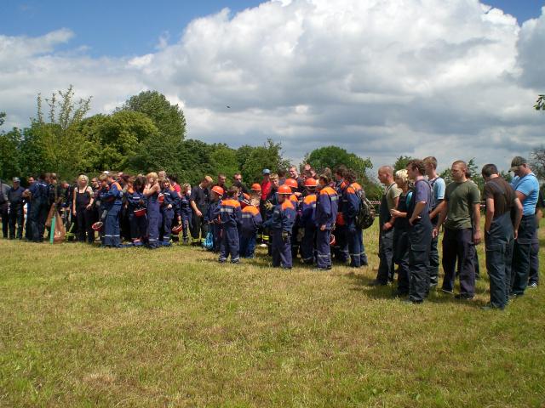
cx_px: 272
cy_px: 204
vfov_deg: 37.7
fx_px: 598
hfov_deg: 49.0
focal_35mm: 38
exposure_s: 1/640
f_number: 4.4
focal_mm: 6.3
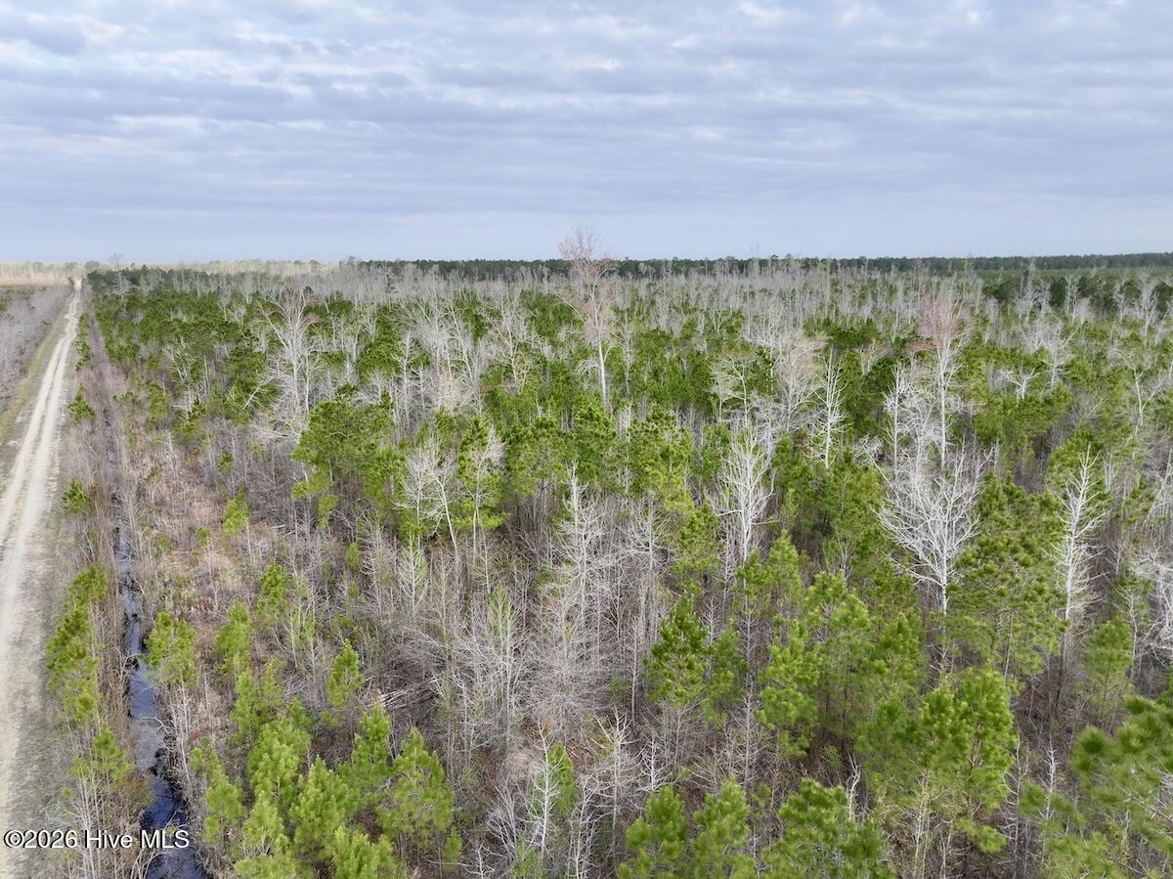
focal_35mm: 24
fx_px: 813
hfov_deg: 71.6
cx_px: 586
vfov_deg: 56.8
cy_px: 440
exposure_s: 1/50
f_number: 2.8
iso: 150
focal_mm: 12.29
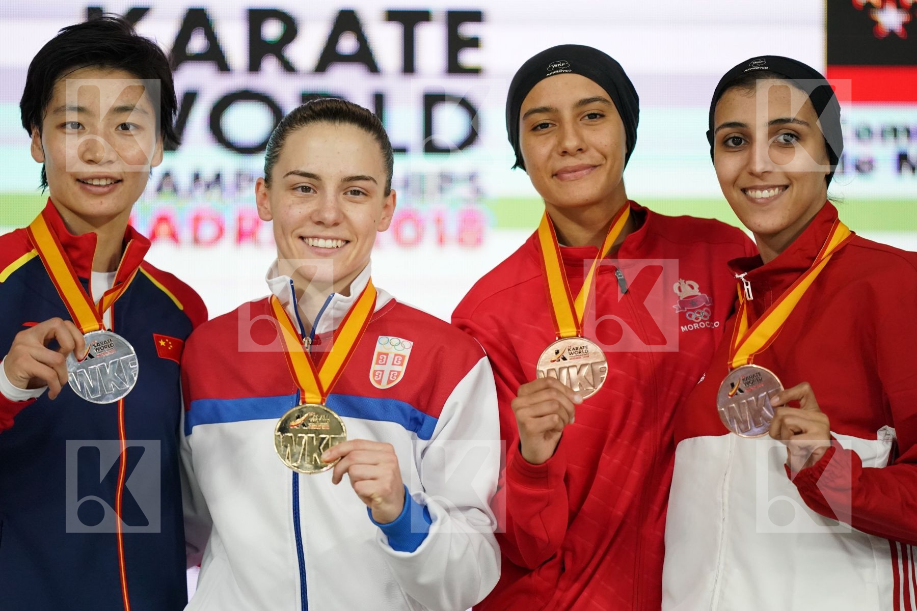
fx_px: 10188
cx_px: 458
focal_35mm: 400
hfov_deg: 5.2
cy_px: 306
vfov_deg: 3.4
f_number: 2.8
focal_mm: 400
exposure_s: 1/500
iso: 4000
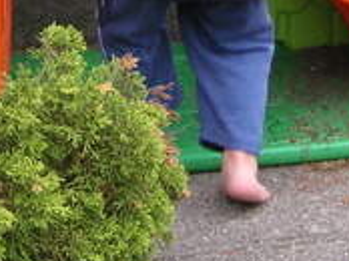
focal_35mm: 281
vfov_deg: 5.2
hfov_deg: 7.1
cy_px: -251
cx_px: 150
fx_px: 2829
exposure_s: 1/180
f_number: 3.9
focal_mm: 10.2
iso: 50
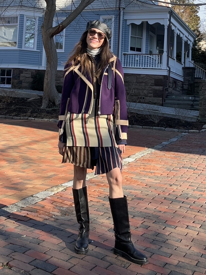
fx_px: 238
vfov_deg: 60.0
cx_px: 103
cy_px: 138
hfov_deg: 46.8
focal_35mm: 30
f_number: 1.9
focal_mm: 2.69
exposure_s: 1/386
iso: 25
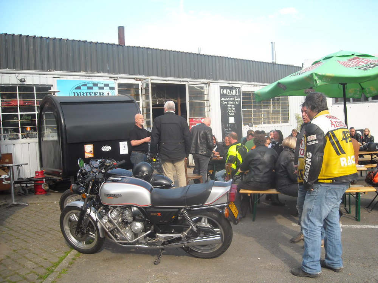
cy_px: 142
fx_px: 382
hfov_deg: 52.6
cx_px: 189
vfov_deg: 40.7
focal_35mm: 35
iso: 64
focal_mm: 5.7
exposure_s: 1/272
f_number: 2.8
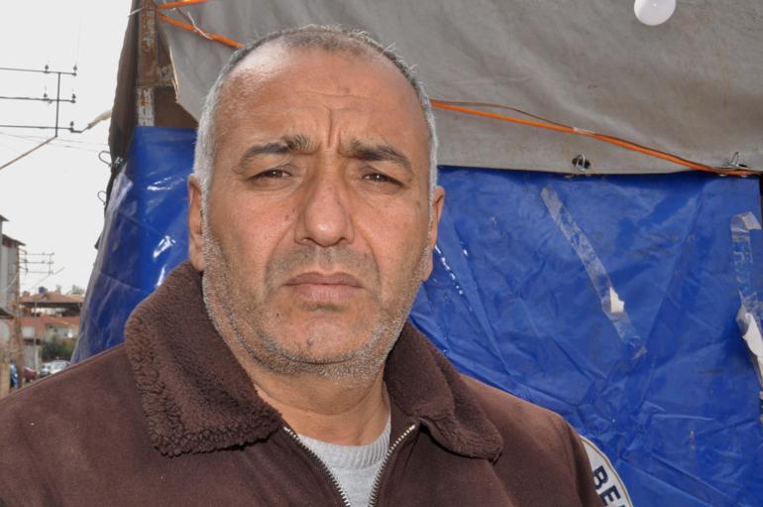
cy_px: 254
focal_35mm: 45
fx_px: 952
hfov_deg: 43.7
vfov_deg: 29.8
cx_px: 382
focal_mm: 30
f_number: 4.2
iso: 400
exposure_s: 1/60
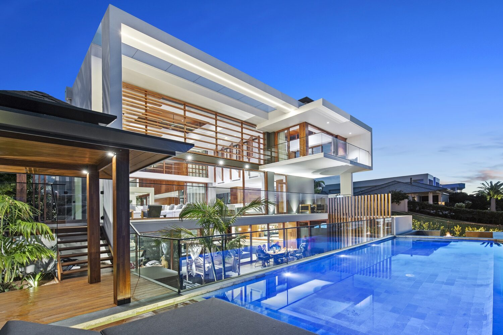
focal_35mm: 16
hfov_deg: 96.7
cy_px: 168
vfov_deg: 73.7
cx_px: 252
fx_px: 224
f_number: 7.1
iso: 320
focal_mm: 16
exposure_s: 4
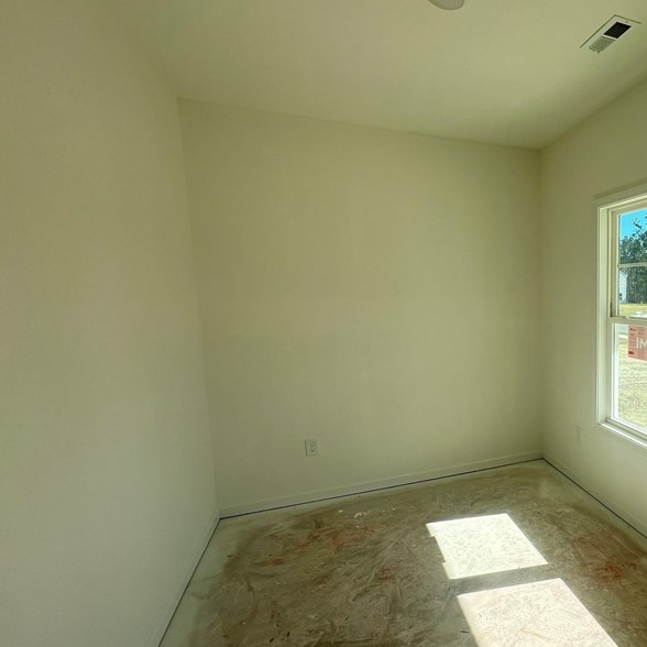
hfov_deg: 65.7
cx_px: 546
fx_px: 423
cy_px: 343
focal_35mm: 20
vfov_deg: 74.7
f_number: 1.8
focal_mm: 1.57
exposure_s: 1/473
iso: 32
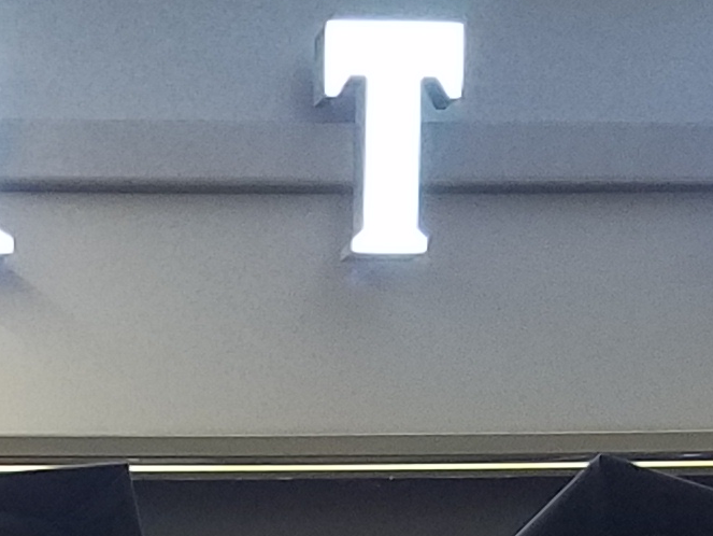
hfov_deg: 12.1
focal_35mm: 158
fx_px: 3256
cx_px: -211
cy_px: 1215
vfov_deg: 8.7
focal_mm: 4.2
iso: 125
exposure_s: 1/60
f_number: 1.7
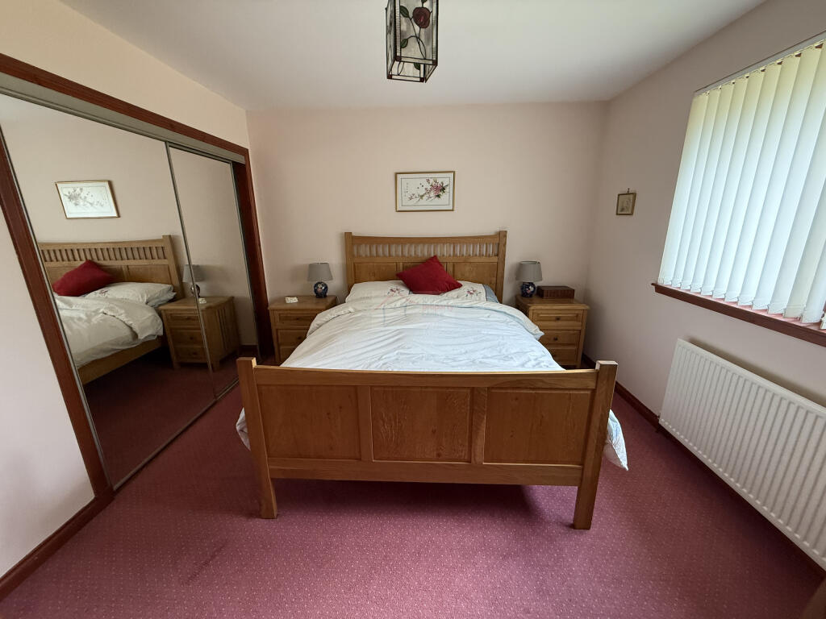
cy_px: 310
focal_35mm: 14
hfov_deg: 102.1
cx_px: 413
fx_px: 334
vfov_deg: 85.7
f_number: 2.2
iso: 320
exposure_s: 1/88
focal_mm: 2.22
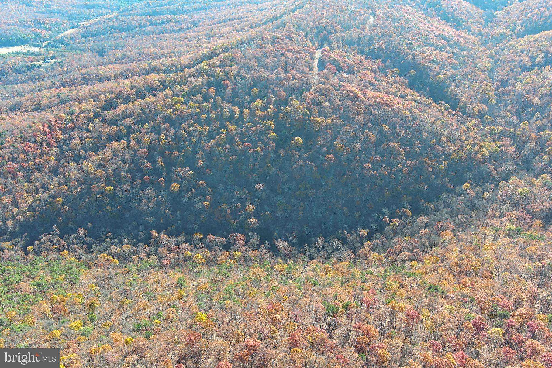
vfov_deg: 45.0
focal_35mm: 29
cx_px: 276
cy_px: 184
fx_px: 445
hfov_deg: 63.7
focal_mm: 10.57
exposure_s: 1/182
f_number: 2.8
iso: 100
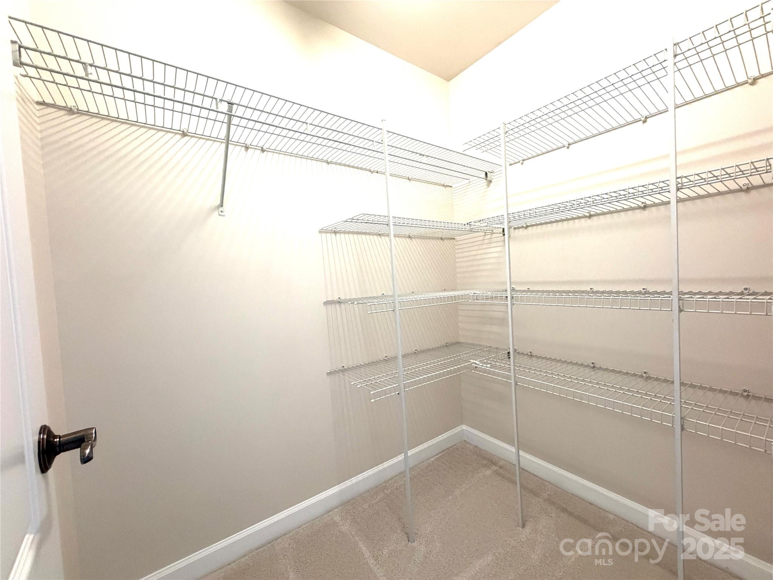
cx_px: 386
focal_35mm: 14
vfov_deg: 85.7
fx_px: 313
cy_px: 290
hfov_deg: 102.1
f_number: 2.2
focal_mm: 2.22
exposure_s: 1/120
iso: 320
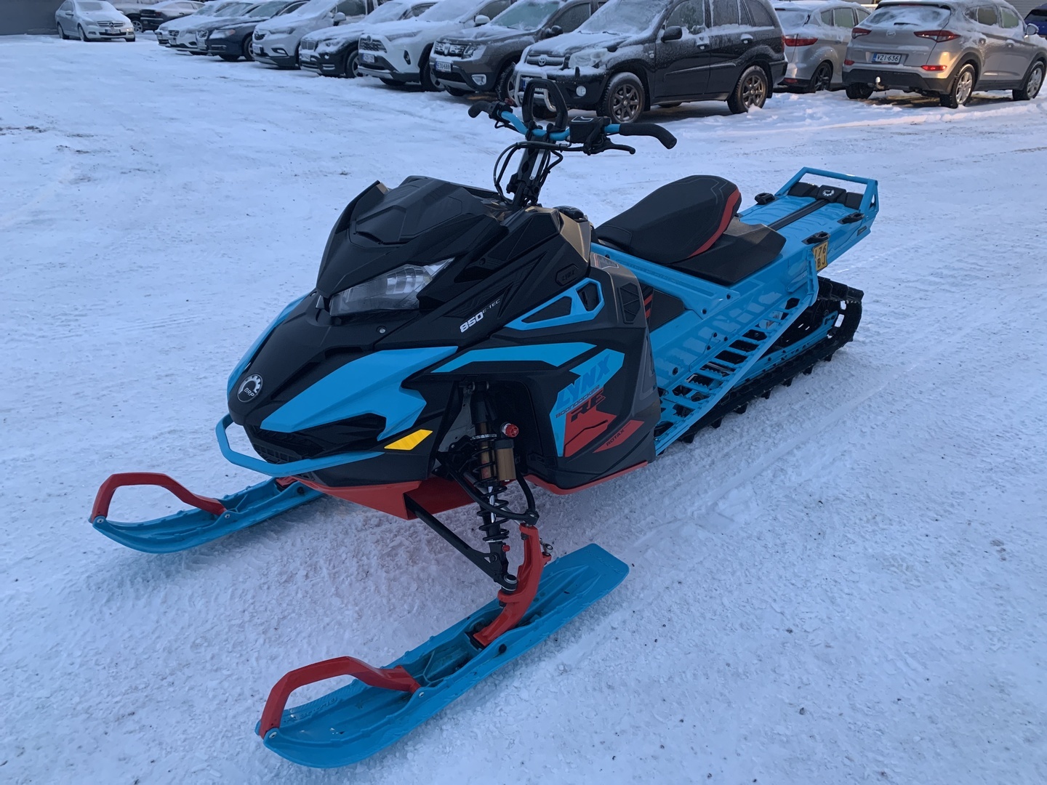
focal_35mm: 26
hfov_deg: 67.3
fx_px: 786
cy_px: 392
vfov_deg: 53.1
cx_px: 524
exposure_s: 1/60
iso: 200
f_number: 1.8
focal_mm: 4.25
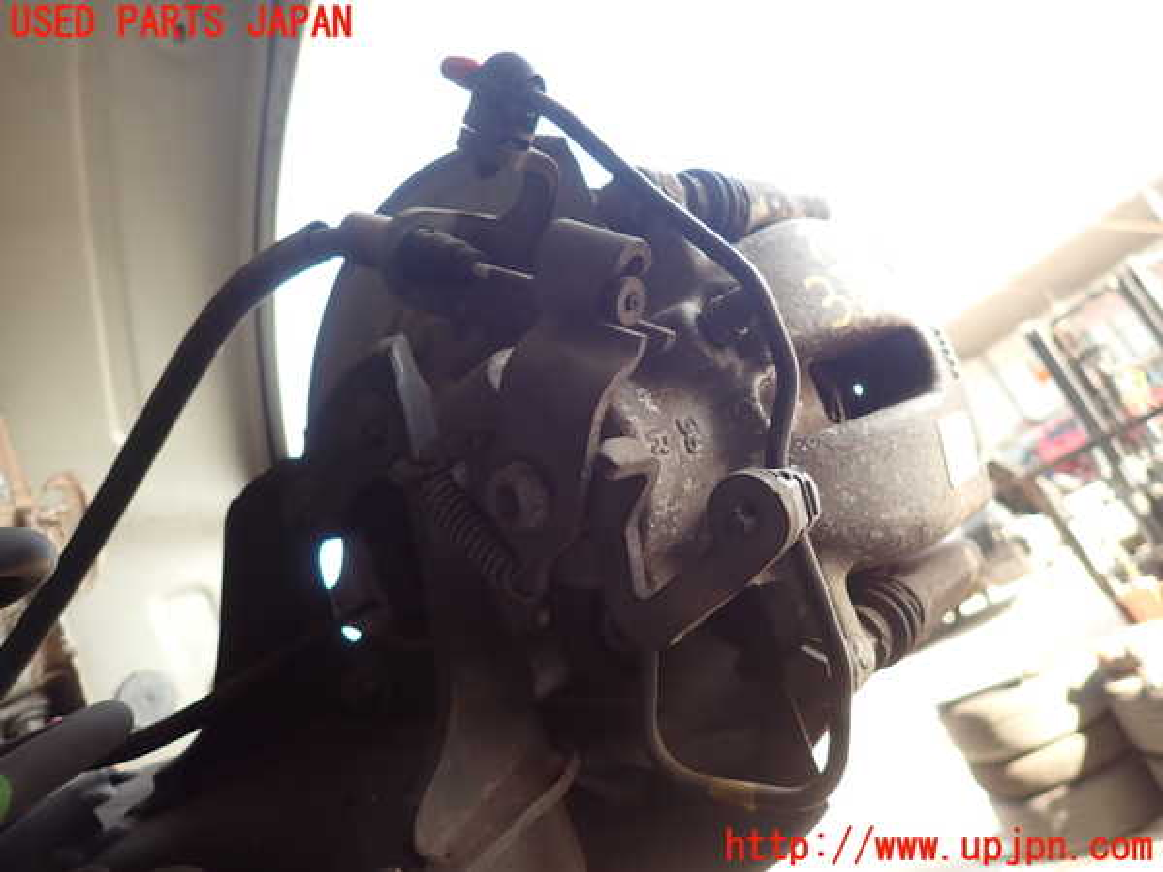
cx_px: 582
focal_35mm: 25
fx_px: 840
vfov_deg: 54.9
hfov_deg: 69.4
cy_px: 436
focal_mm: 4.5
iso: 100
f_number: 2
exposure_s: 1/80
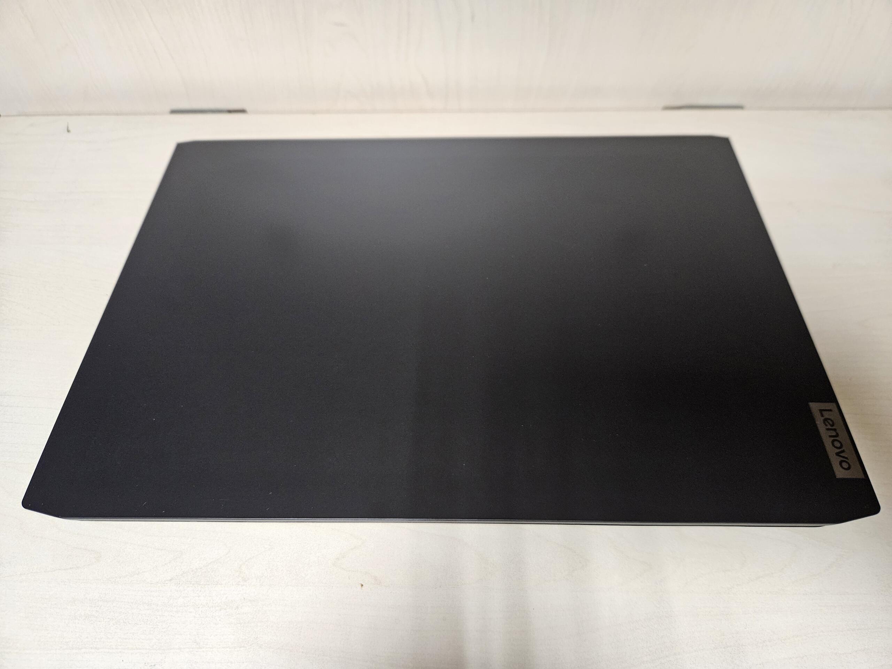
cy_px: 334
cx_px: 446
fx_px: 593
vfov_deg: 58.9
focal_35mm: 23
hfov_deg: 73.9
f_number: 1.8
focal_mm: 5.4
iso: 500
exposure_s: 1/100
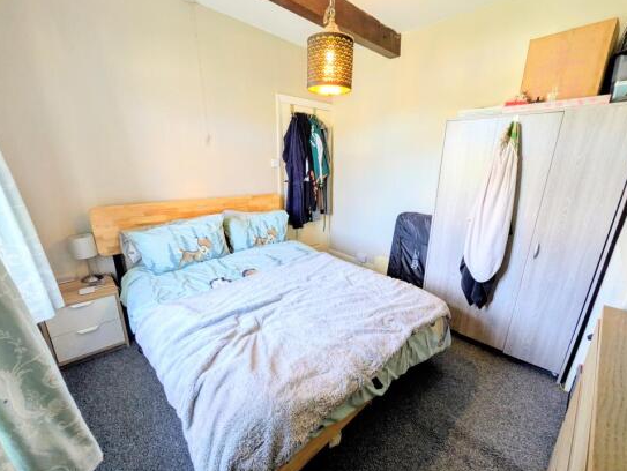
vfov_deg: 81.8
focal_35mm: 15
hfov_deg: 98.0
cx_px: 330
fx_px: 272
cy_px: 246
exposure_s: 1/33.3
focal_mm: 1.83
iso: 104
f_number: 2.2
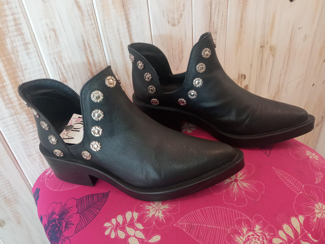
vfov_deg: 51.4
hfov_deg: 65.3
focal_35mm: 27
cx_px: 162
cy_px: 122
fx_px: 253
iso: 252
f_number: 2.2
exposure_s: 1/33.3
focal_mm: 3.79
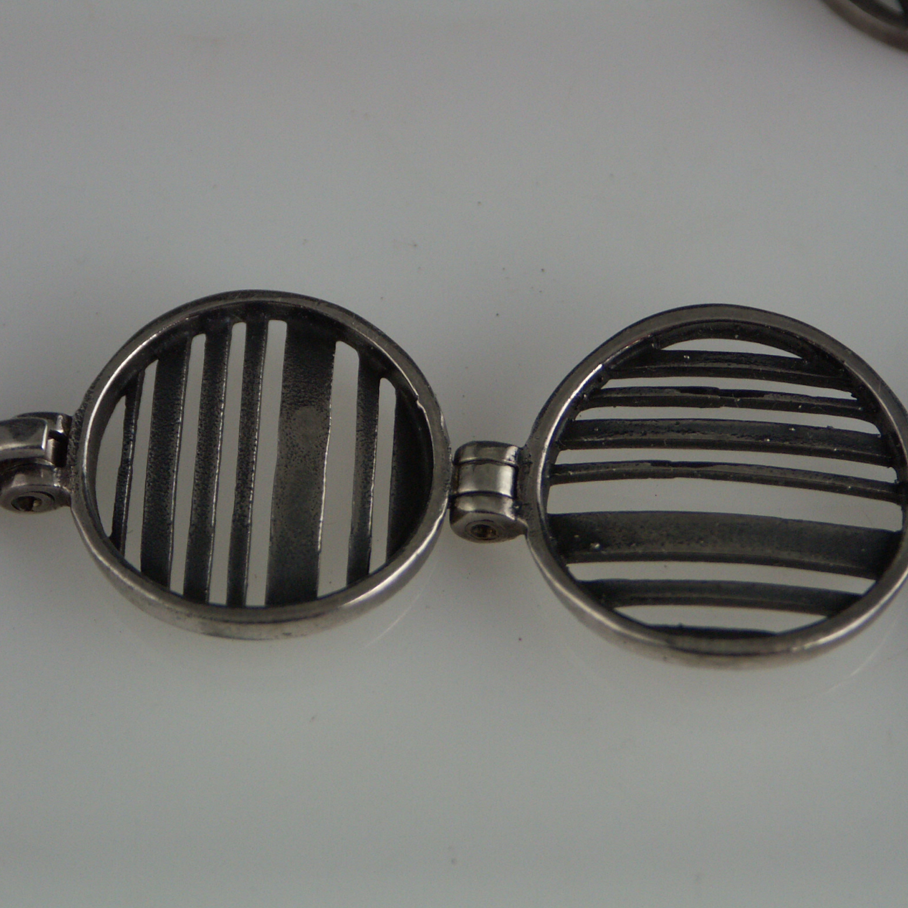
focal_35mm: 235
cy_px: 454
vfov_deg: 7.4
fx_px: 6974
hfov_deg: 7.4
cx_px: 348
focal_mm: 50.8
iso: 100
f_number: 3.5
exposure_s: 1/125
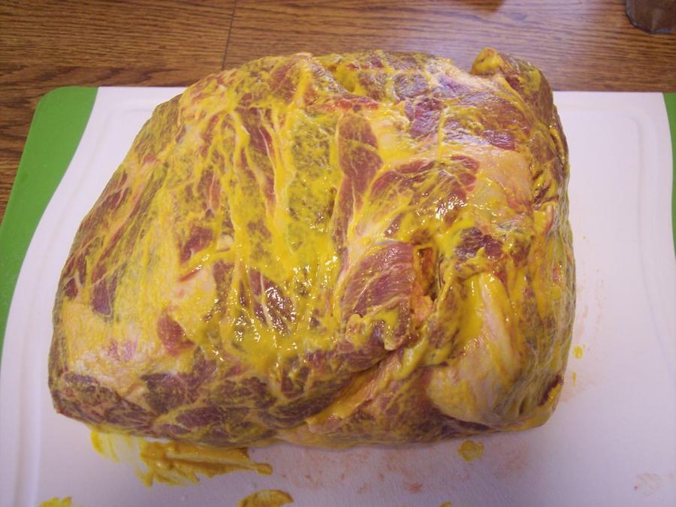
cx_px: 338
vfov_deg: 36.8
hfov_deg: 47.9
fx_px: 762
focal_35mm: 39
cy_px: 254
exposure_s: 1/8
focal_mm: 8
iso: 200
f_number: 3.4
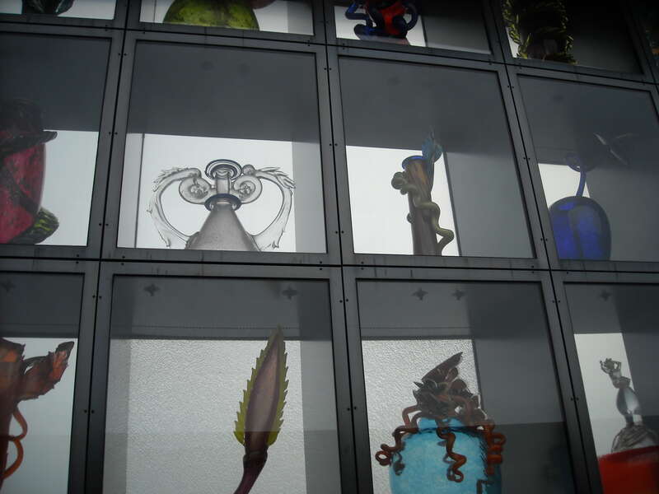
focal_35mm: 35
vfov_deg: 40.7
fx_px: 666
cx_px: 330
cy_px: 247
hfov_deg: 52.6
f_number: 5.6
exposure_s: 1/284
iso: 64
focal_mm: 5.7
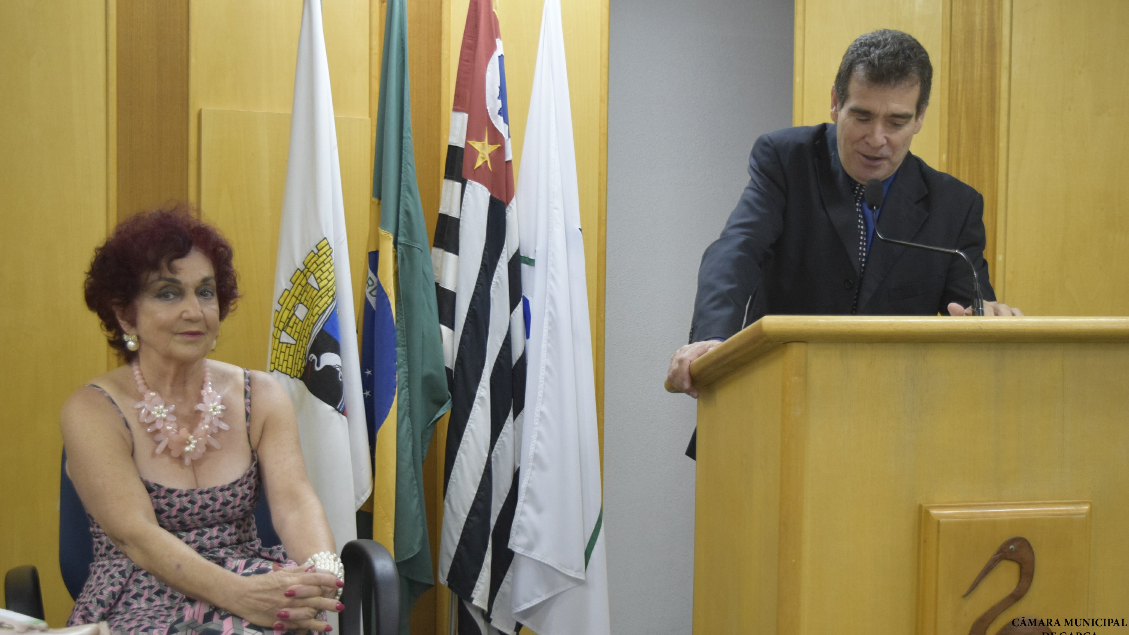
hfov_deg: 38.5
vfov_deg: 22.2
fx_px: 1617
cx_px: 568
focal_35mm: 54
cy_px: 364
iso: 2200
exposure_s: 1/160
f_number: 4.5
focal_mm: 34
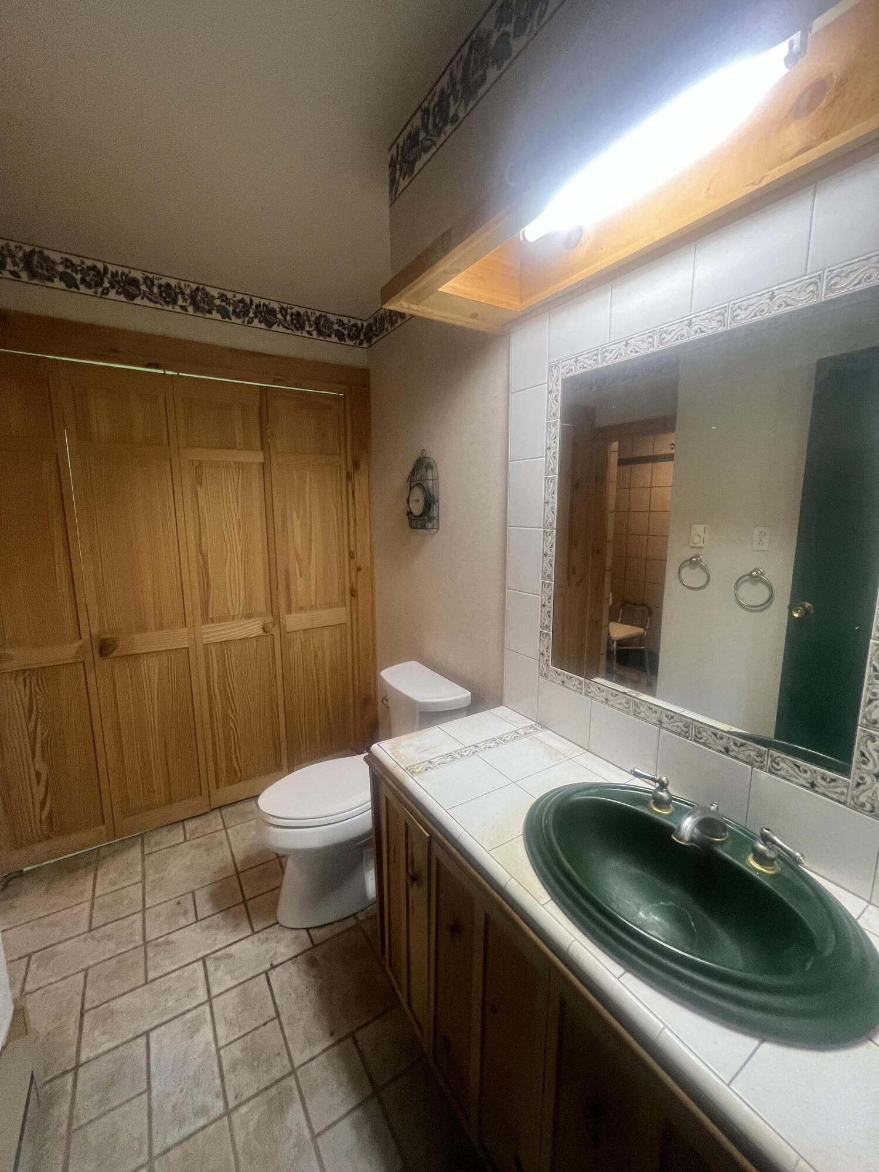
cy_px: 586
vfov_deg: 106.2
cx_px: 440
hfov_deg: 89.9
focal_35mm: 13
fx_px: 440
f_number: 1.8
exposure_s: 1/60
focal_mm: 1.57
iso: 320
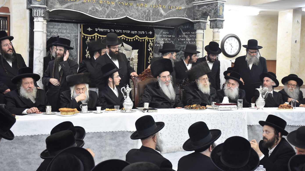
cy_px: 73
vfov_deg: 22.2
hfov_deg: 38.5
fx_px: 437
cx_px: 153
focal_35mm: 54
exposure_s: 1/100
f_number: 5.6
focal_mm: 34
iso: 1600
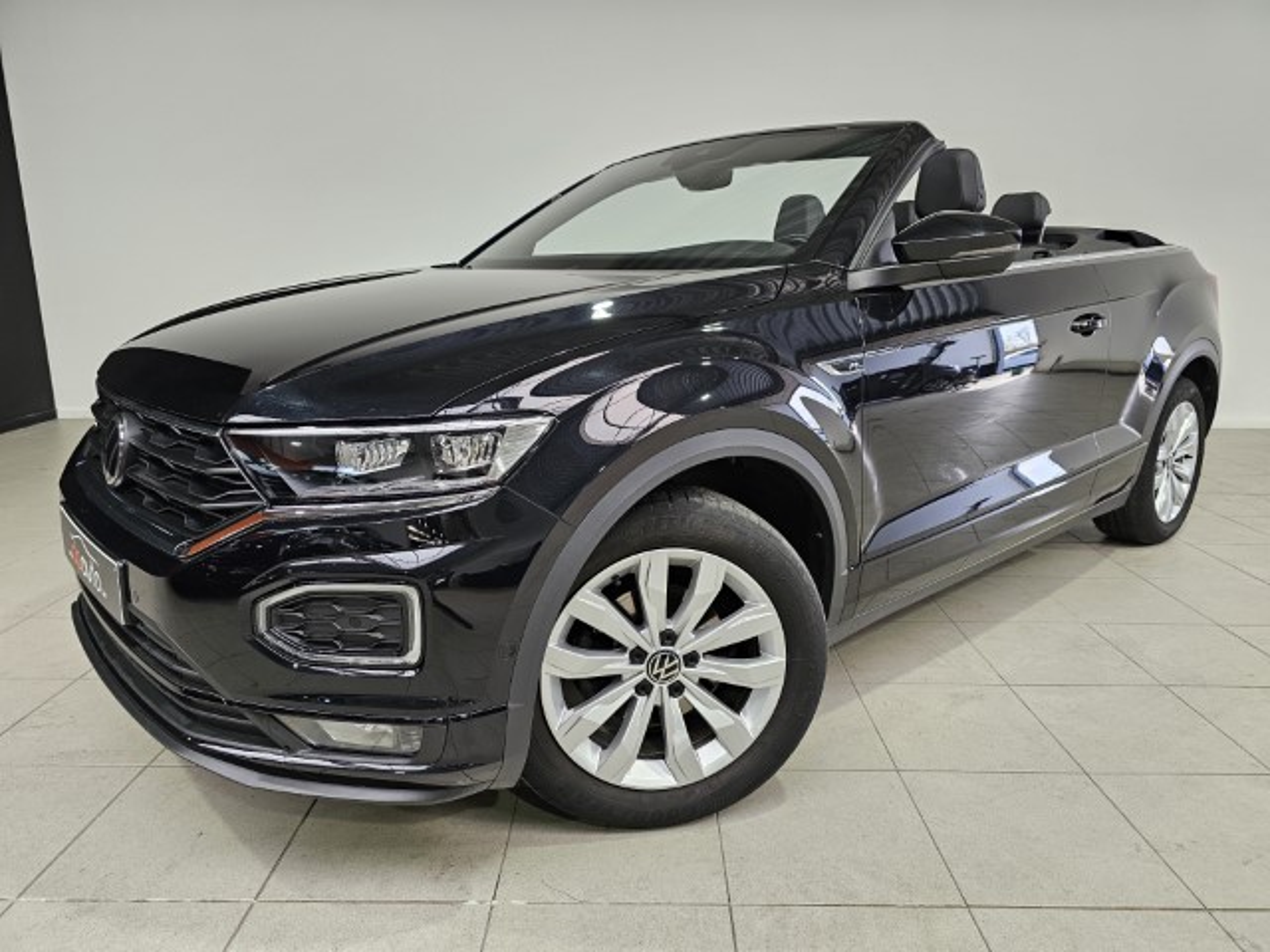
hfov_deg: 73.9
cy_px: 476
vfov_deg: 58.9
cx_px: 635
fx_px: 844
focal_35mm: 23
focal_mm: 6.3
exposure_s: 1/180
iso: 125
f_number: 1.7
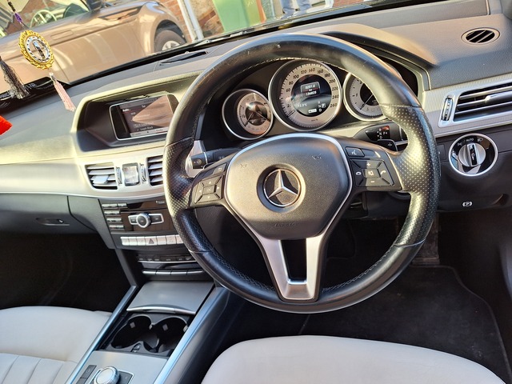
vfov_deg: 58.9
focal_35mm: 23
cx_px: 256
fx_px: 340
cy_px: 192
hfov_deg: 73.9
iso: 64
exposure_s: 1/100
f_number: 1.8
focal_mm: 5.54
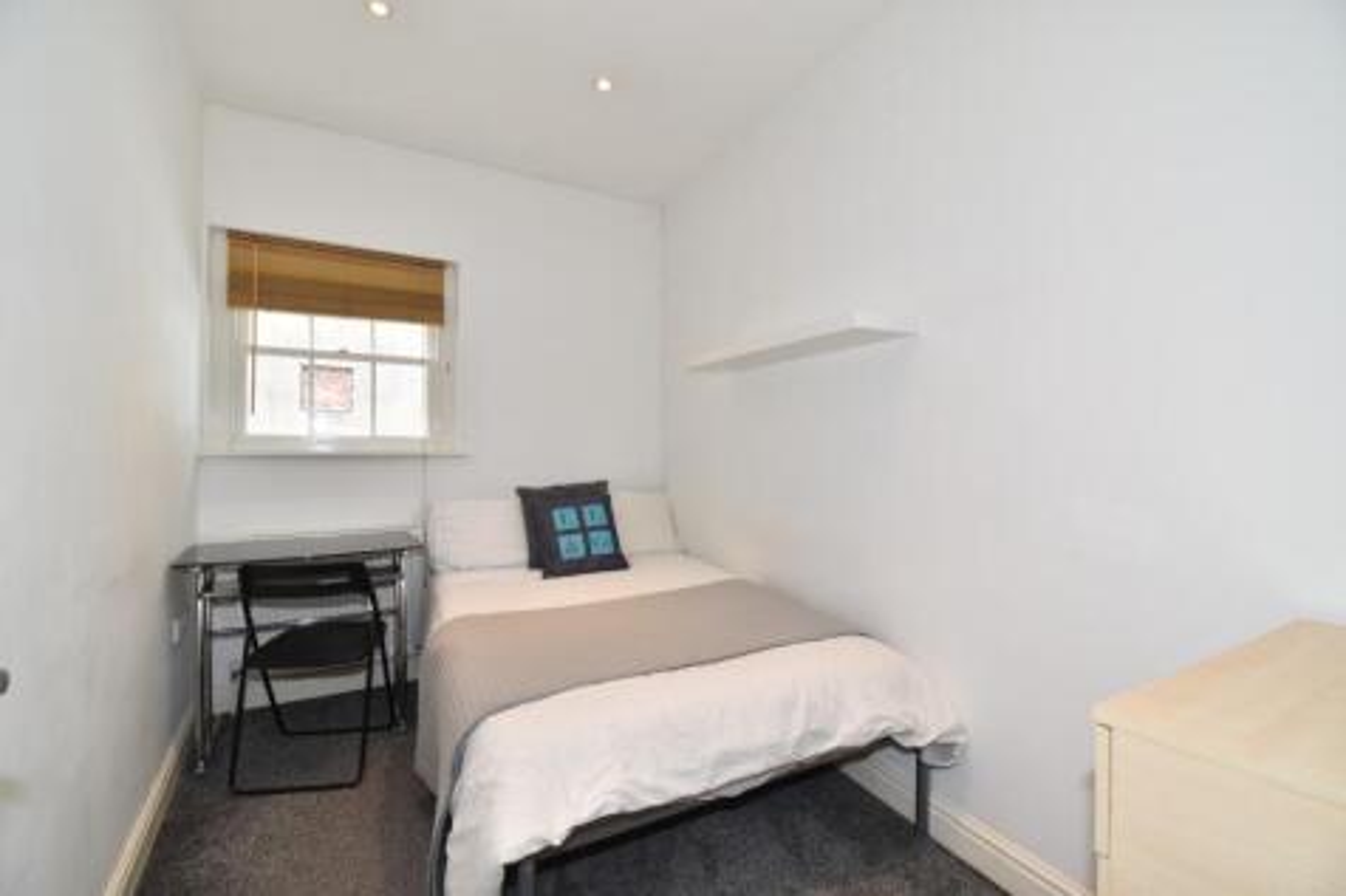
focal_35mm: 15
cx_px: 673
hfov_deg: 100.4
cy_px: 448
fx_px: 561
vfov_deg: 77.3
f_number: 6.3
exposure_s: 1/10
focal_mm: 10
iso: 100
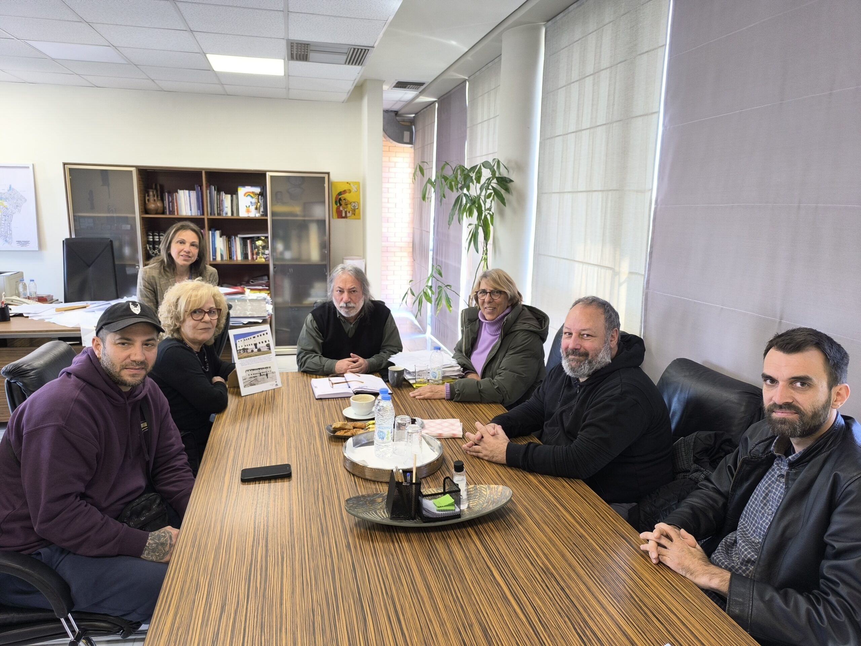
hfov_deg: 73.9
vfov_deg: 58.9
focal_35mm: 23
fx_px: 572
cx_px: 430
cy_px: 323
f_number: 1.65
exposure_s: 1/100
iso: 640
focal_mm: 6.14
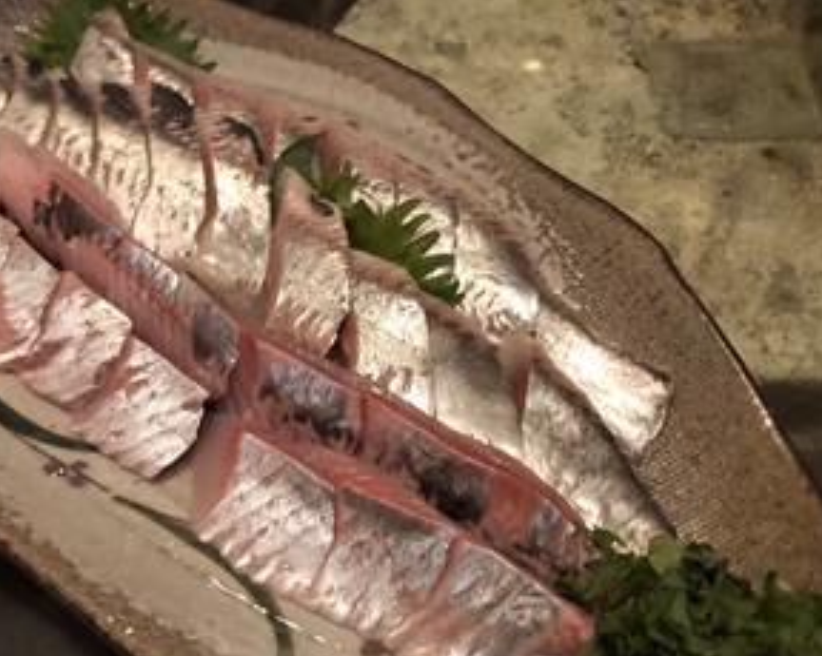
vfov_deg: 38.8
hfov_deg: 47.6
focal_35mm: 38
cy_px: 425
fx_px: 924
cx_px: 311
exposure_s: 1/4
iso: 100
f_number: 1.8
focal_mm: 3.99
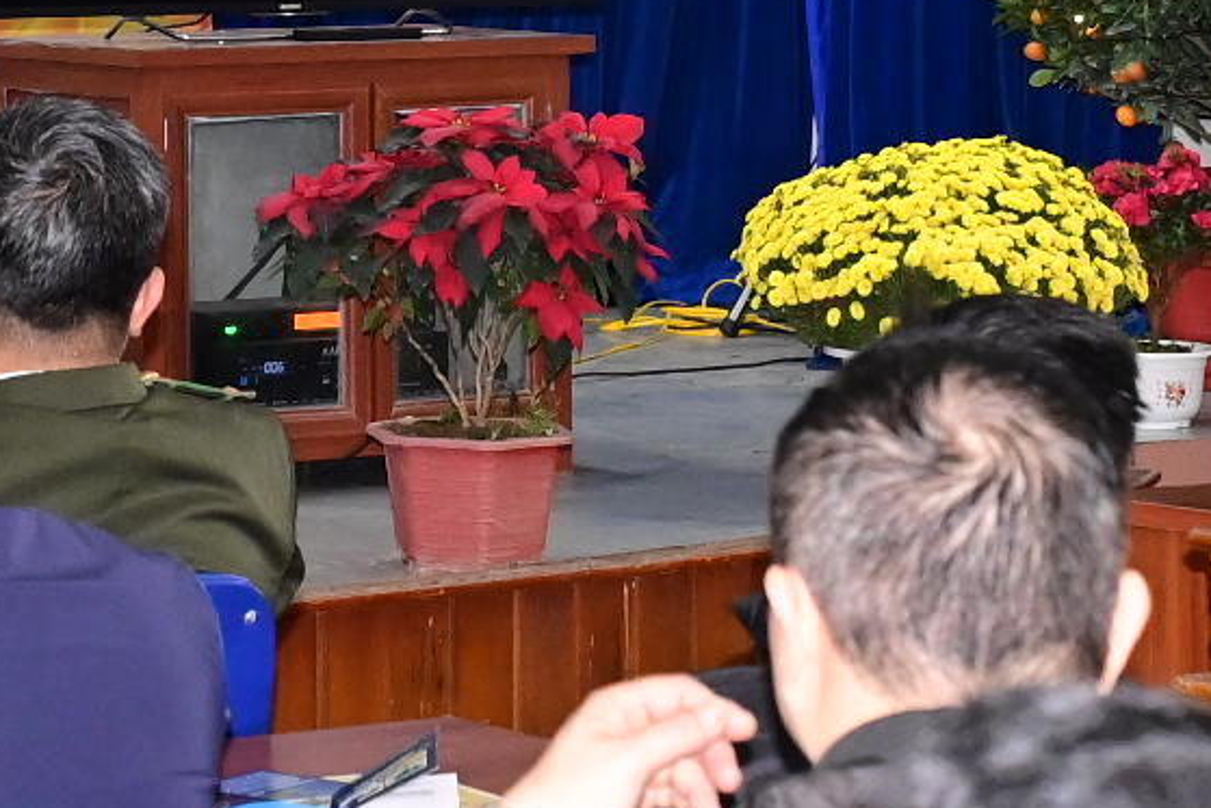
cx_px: 178
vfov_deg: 7.8
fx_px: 5821
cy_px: -444
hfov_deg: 11.8
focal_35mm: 173
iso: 3200
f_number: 4
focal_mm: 32
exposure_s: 1/200
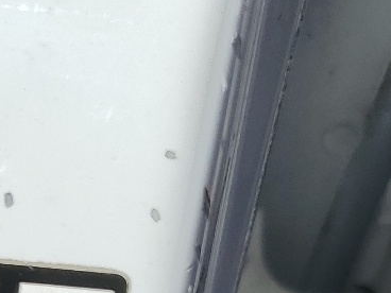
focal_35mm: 113
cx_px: -178
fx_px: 1276
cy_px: 575
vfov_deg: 11.8
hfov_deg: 16.1
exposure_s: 1/5000
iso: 50
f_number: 1.5
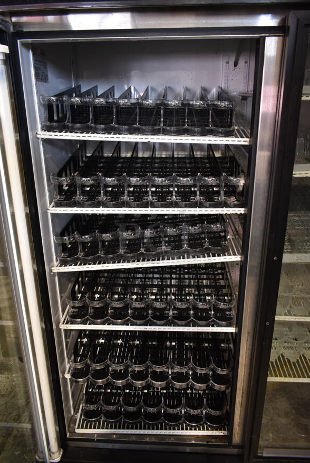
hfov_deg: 46.5
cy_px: 236
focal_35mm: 28
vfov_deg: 65.4
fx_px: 361
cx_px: 154
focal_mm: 18
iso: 1000
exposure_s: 1/30
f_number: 3.5
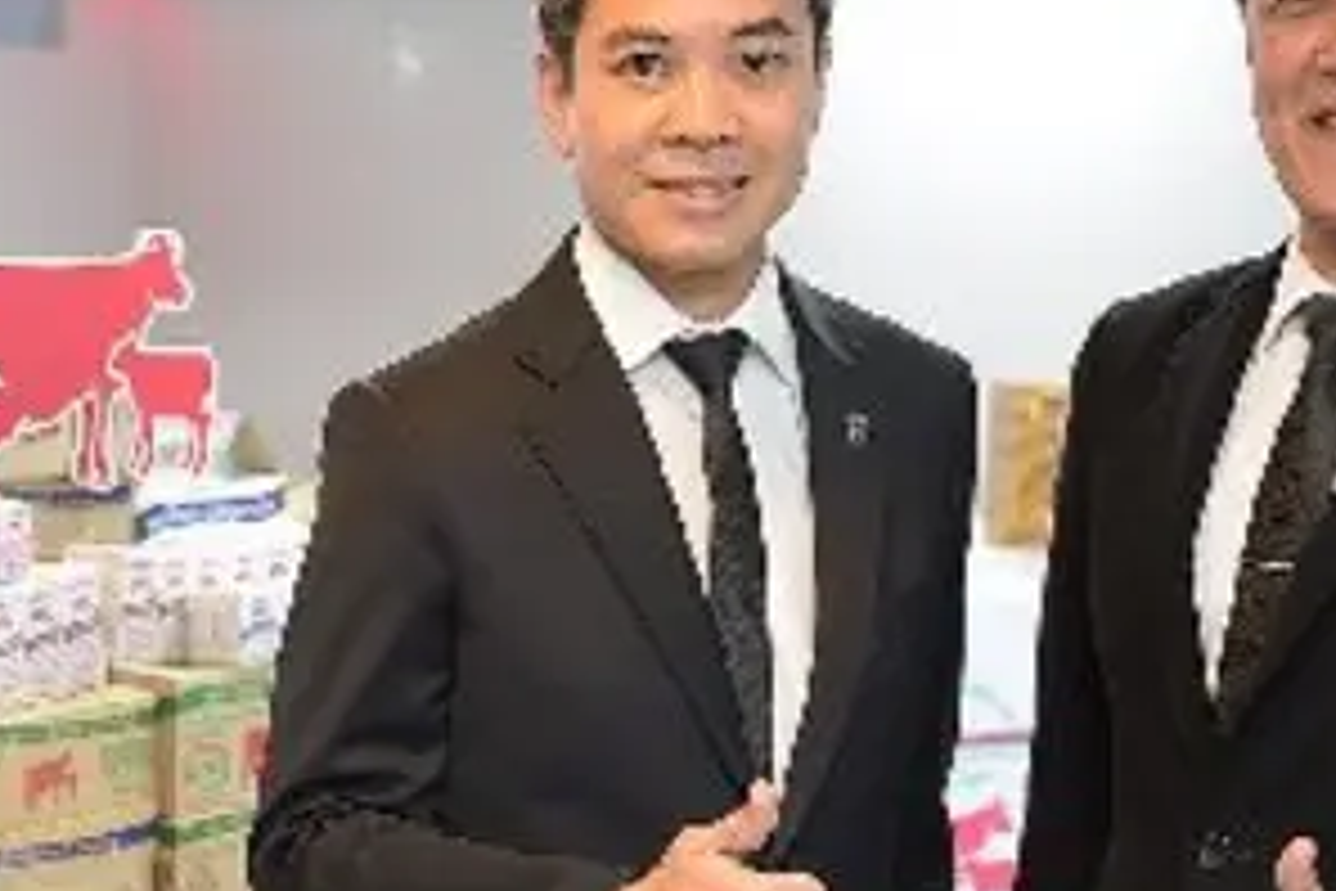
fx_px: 3117
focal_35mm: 84
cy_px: 718
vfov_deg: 16.1
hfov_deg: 23.7
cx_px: 211
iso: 800
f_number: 3.2
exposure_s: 1/80
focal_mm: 32
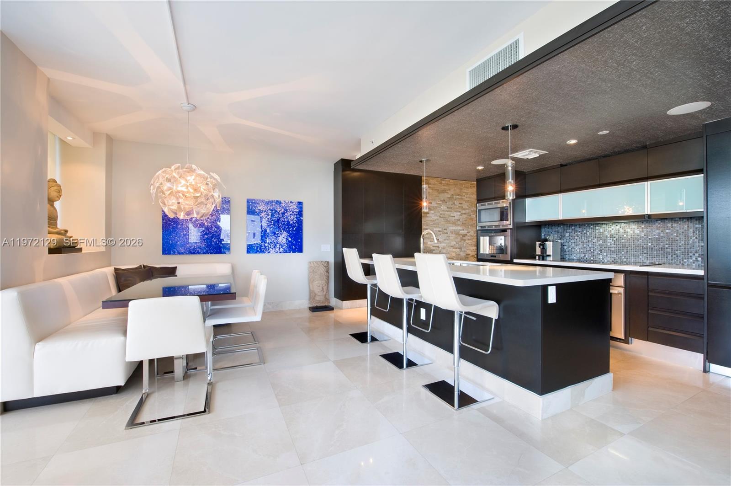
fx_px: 284
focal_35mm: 14
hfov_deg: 104.3
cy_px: 243
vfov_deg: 81.1
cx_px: 366
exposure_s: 1/5
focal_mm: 14
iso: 200
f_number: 16
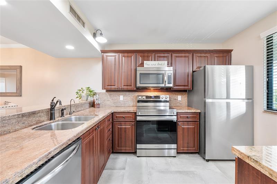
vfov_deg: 77.3
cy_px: 92
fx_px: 115
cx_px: 138
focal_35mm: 15
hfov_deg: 100.4
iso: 800
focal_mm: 10
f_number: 9
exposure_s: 1/10
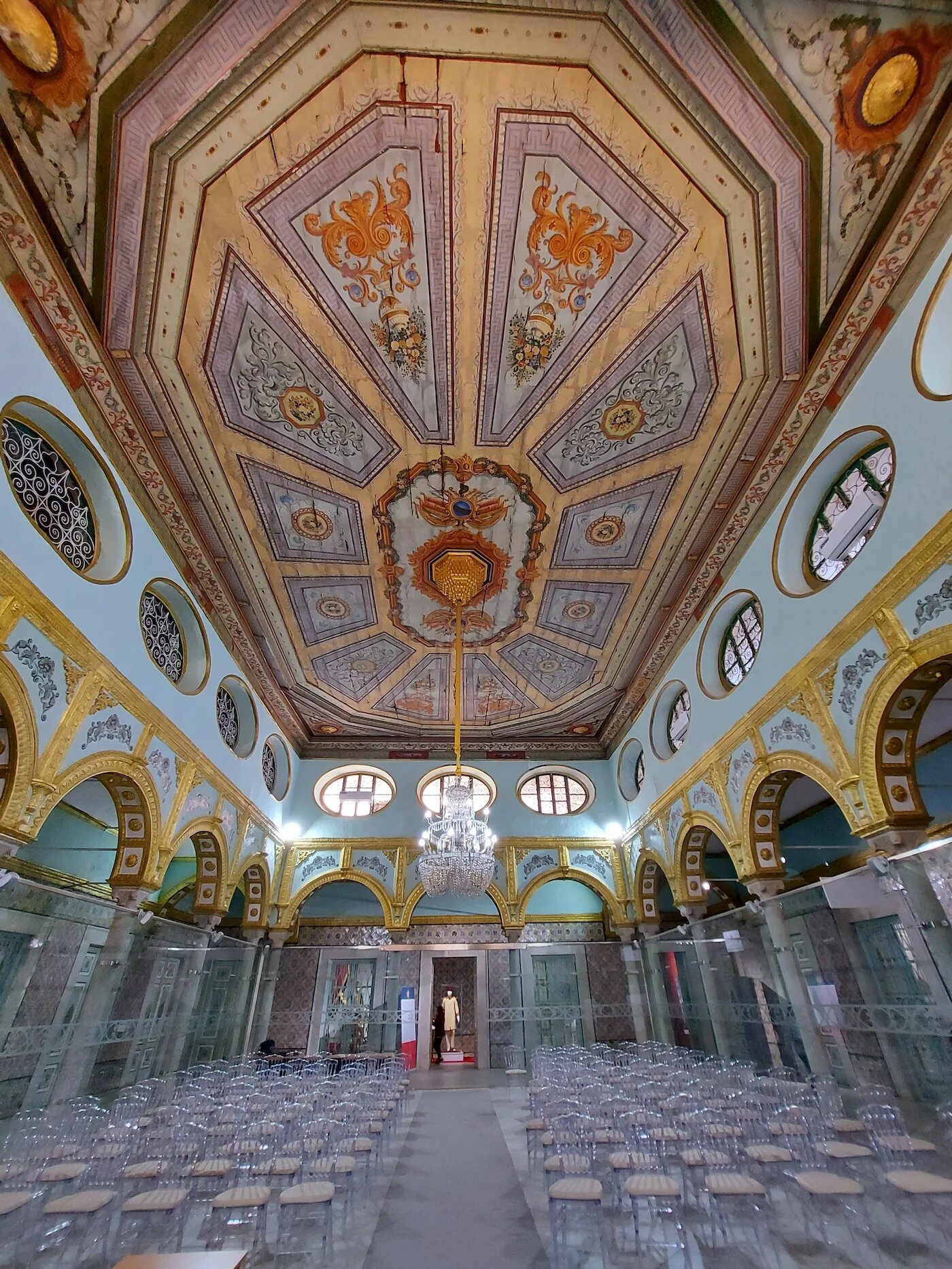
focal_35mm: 13
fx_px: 477
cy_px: 634
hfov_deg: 89.9
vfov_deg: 106.2
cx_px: 476
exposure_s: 1/50
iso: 250
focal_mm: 1.74
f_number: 2.2
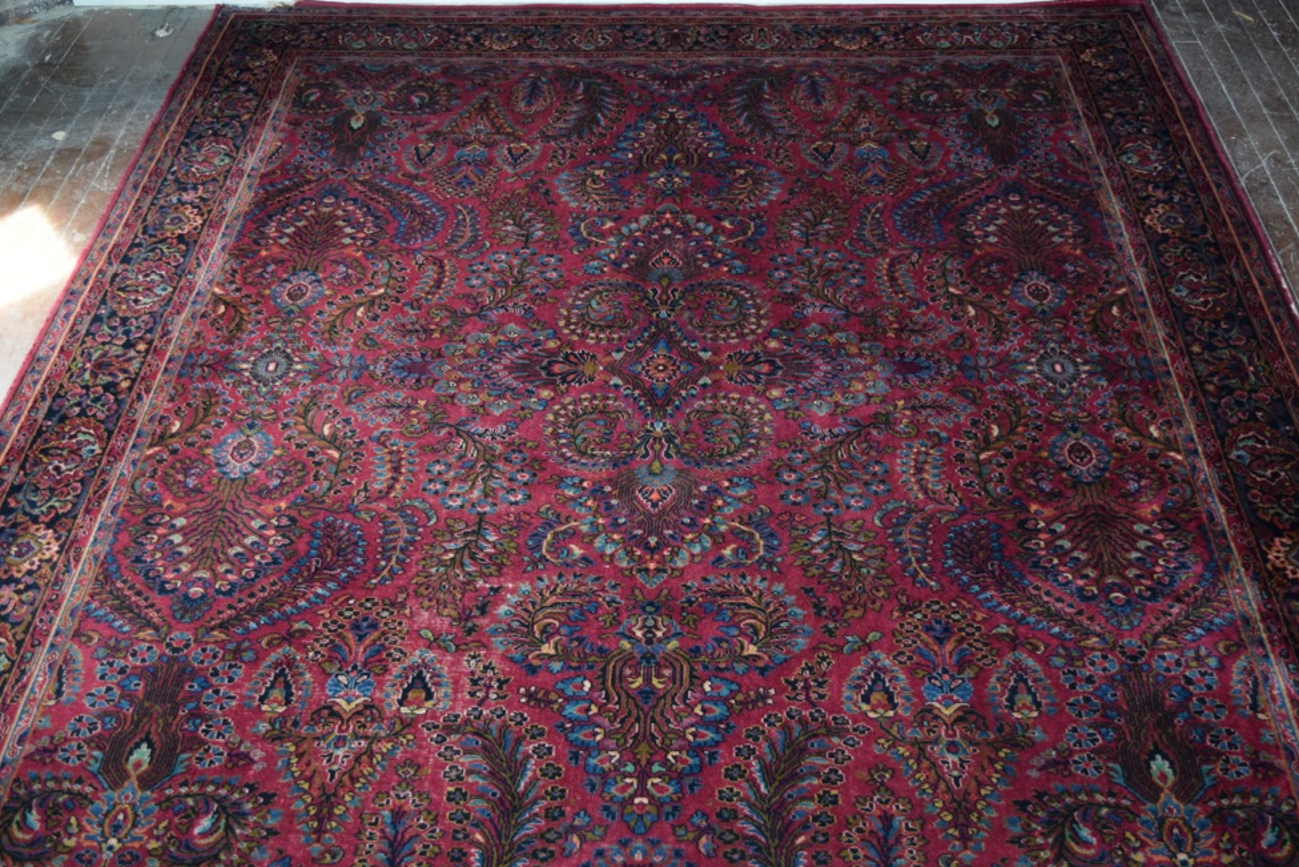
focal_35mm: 42
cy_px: 437
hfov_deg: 46.9
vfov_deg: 32.3
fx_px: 1498
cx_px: 663
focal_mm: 27
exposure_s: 1/60
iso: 1100
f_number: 4
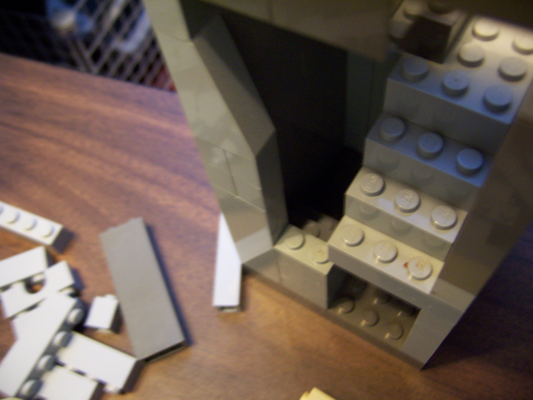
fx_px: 508
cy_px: 200
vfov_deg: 42.9
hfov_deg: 55.4
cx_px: 266
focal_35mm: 33
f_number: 2.8
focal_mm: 5.5
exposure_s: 1/8
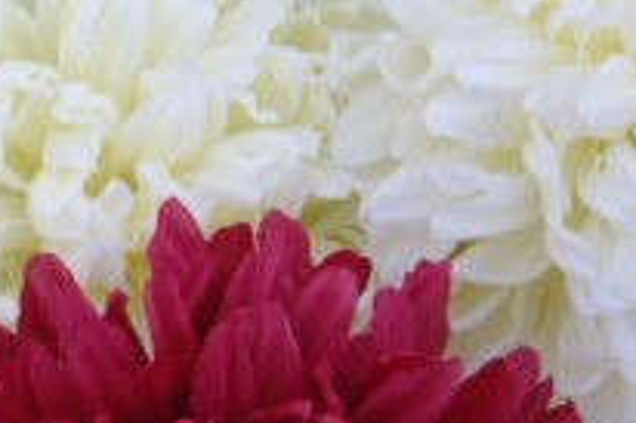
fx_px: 3248
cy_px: -173
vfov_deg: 7.3
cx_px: 204
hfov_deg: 11.2
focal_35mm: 184
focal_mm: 10.34
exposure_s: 1/80
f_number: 4.5
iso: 64
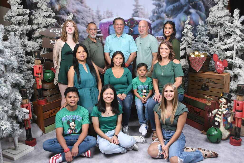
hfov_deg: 57.2
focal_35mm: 33
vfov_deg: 40.0
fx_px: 224
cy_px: 82
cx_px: 122
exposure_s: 1/125
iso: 640
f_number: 6.3
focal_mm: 22
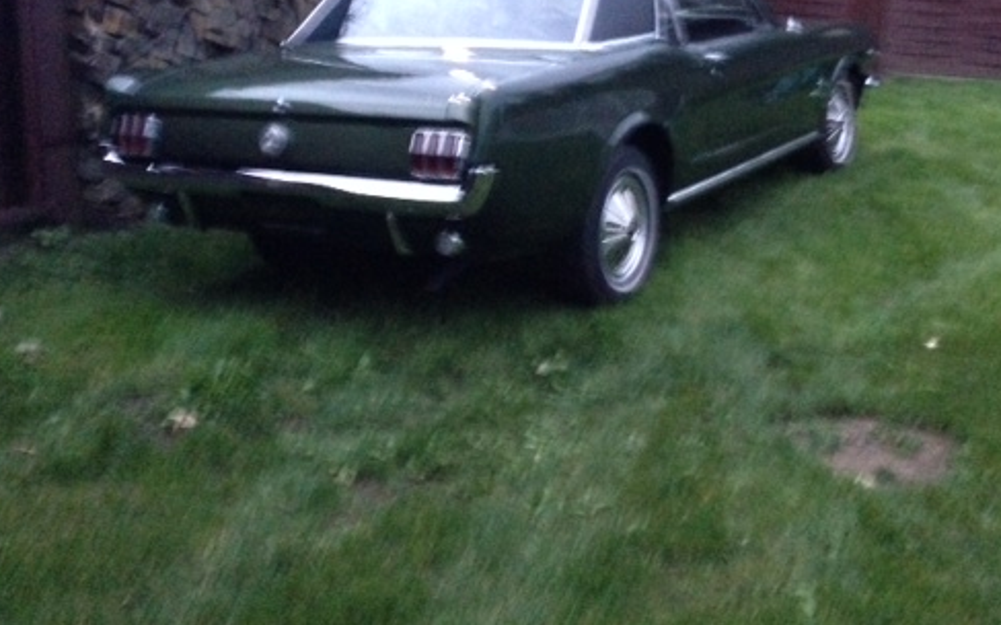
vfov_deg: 27.5
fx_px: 1254
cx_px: 528
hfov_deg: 43.5
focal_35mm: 46
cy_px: 136
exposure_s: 1/15
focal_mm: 4.12
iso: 640
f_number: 2.4
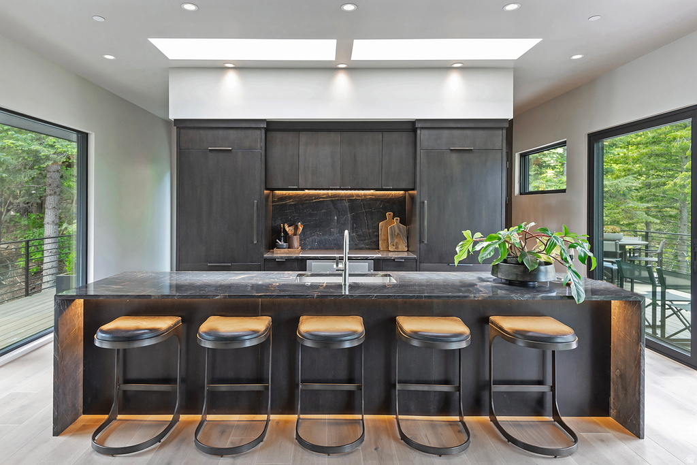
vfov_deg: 61.9
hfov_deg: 84.0
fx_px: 387
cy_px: 232
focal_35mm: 20
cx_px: 348
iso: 1000
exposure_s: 1/15
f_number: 7.1
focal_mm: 20
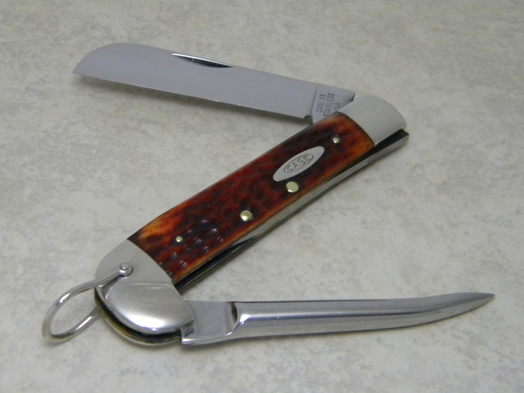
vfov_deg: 17.8
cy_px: 196
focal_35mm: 83
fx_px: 1256
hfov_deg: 23.6
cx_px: 262
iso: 400
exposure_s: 1/23.7
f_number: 4.5
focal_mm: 15.1
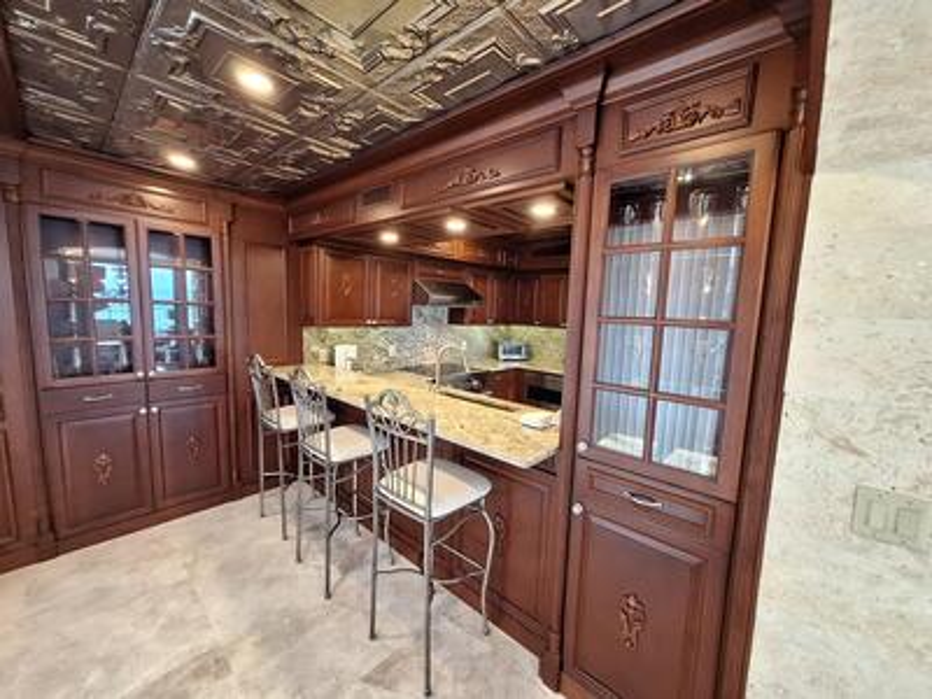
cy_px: 350
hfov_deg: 106.2
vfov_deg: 89.9
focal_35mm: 13
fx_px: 350
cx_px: 466
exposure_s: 1/40
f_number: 2.2
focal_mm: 1.74
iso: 160
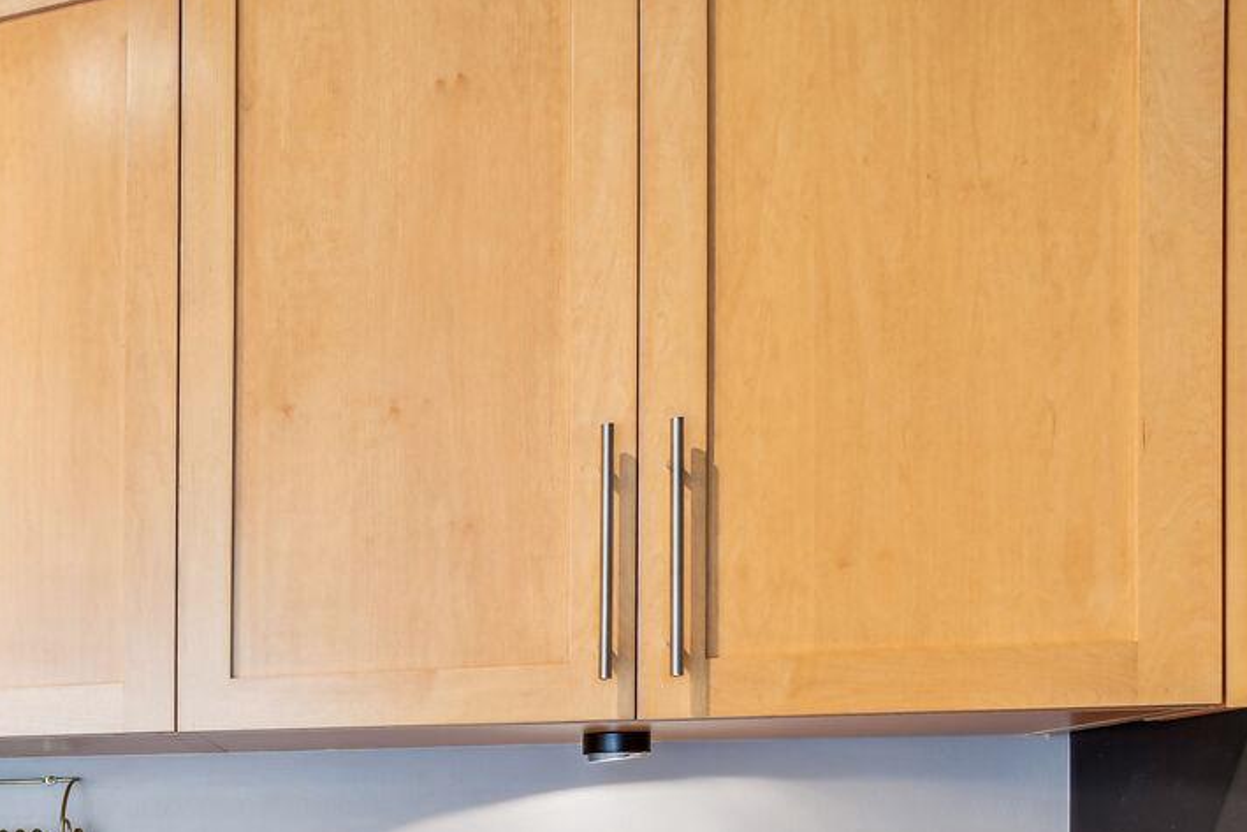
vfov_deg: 30.6
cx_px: -213
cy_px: 913
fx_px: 1351
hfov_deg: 38.3
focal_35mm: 39
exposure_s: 1/8
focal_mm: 16
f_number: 8
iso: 200
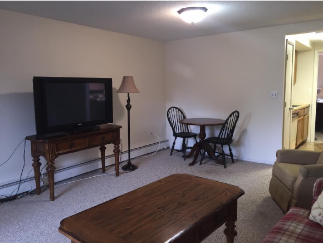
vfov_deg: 48.3
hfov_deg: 61.6
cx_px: 162
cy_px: 122
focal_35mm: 29
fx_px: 271
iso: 160
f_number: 2.2
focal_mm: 4.15
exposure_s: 1/30
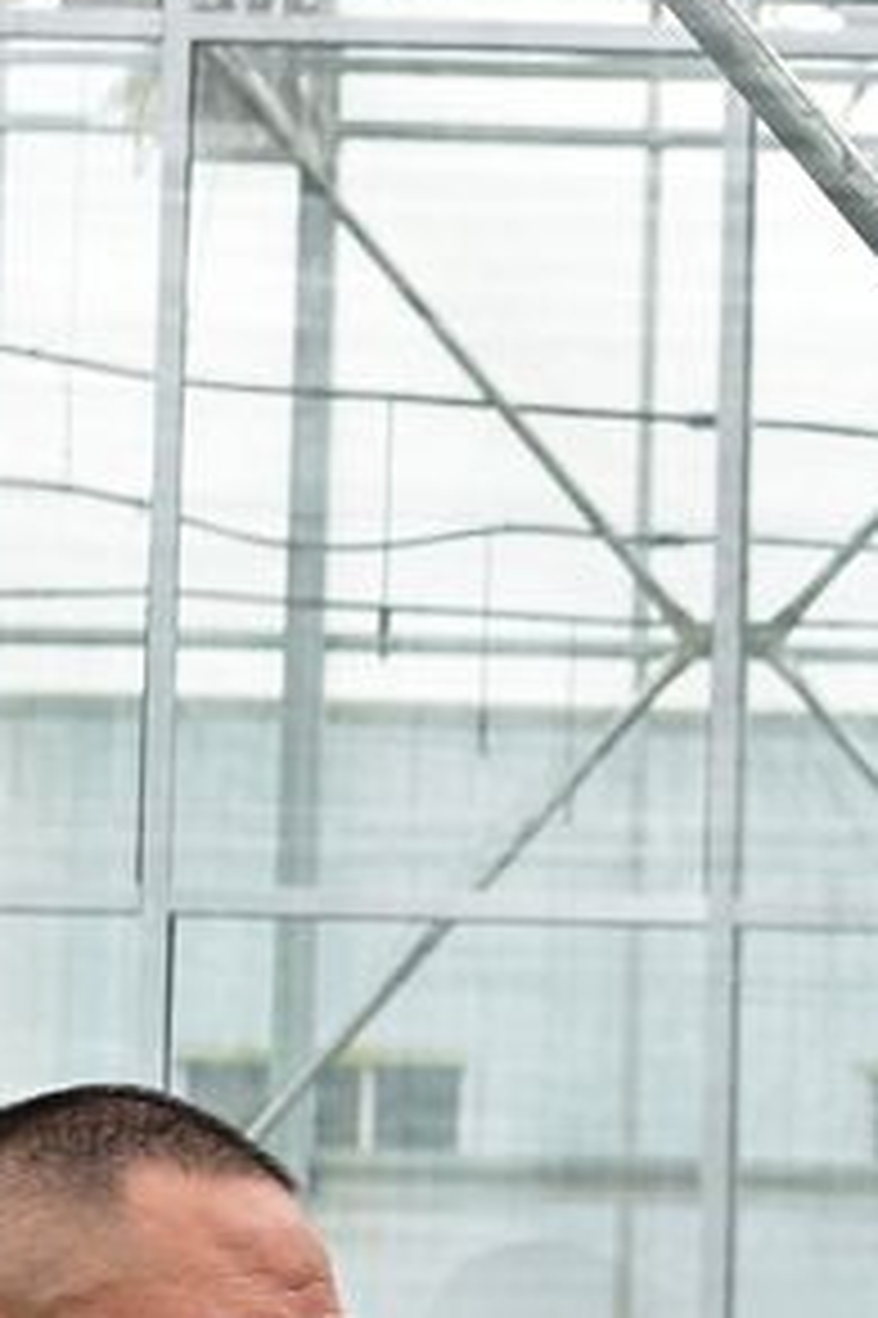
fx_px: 7801
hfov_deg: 6.3
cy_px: 942
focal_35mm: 213
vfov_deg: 9.7
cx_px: 1441
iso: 64
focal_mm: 52
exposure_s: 1/60
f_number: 5
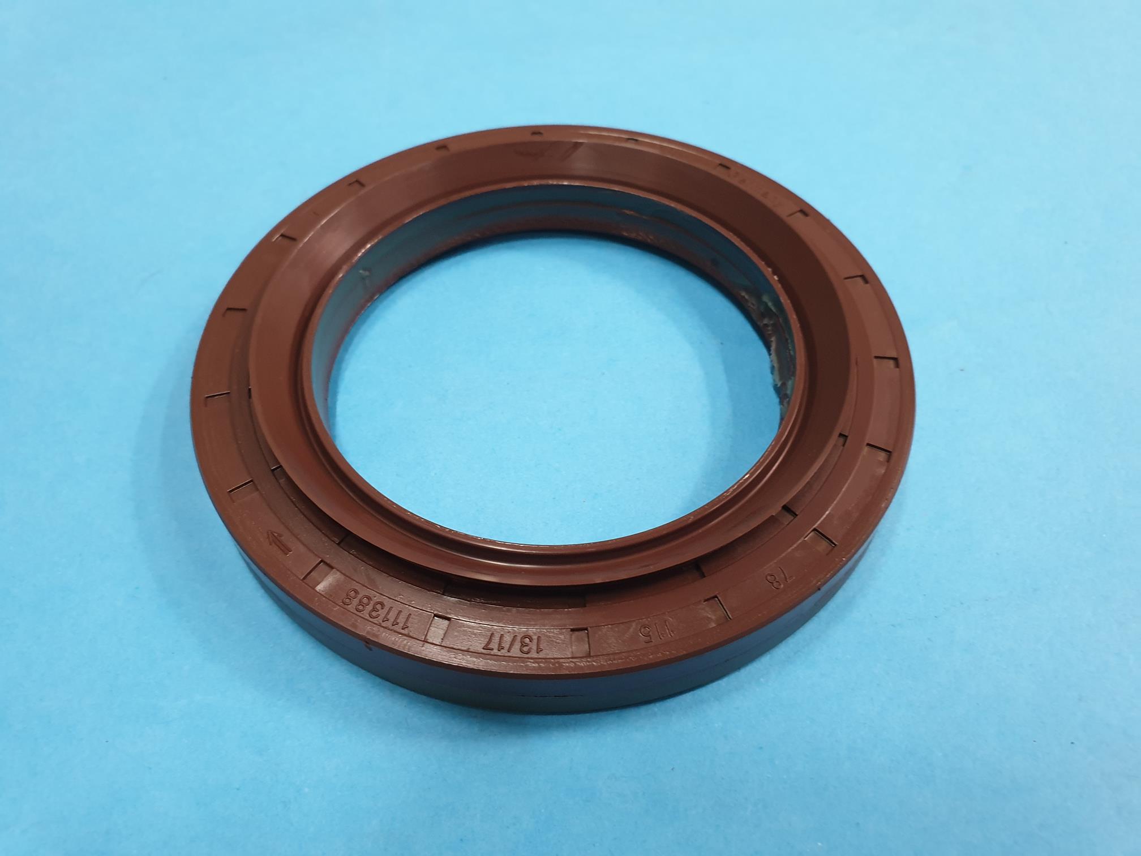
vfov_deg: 53.1
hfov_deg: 67.3
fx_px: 857
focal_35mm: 26
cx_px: 570
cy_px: 428
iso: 320
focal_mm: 4.3
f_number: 2.4
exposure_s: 1/33
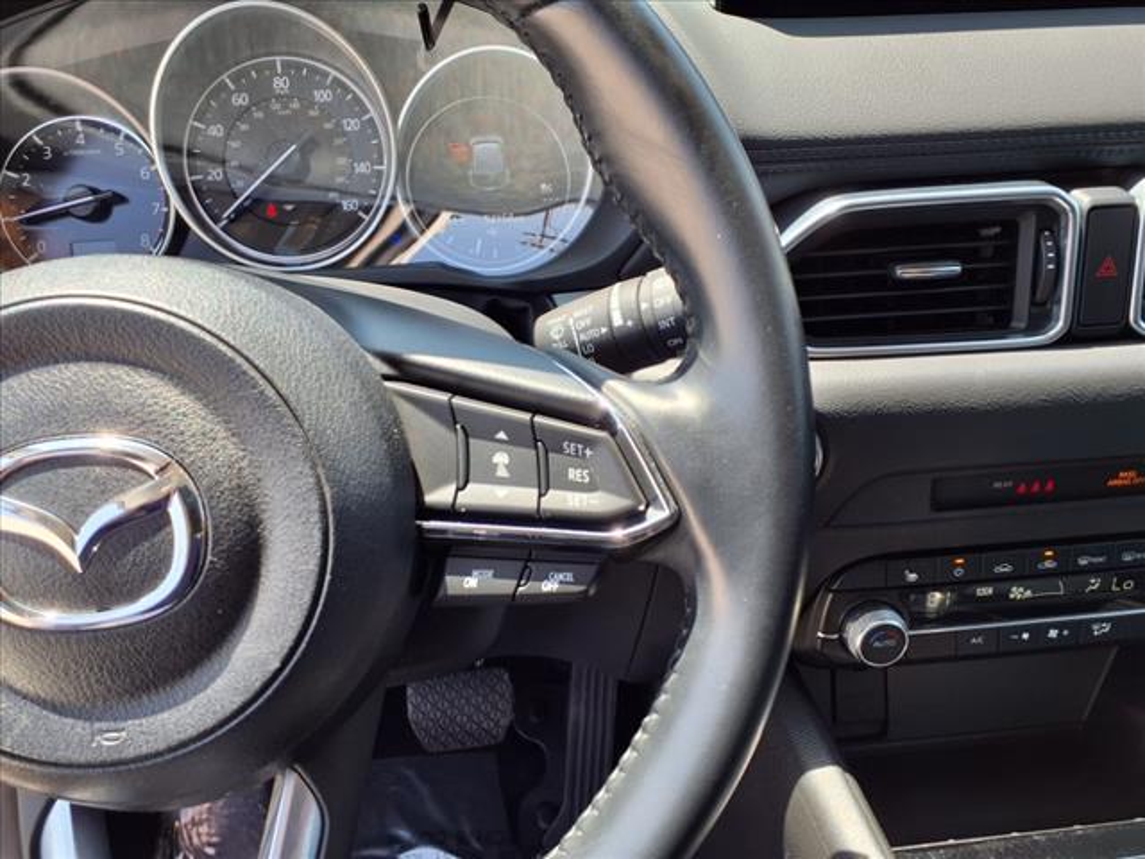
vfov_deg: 51.4
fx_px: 893
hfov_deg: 65.3
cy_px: 430
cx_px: 572
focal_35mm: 27
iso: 40
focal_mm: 3.58
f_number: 1.9
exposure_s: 1/200
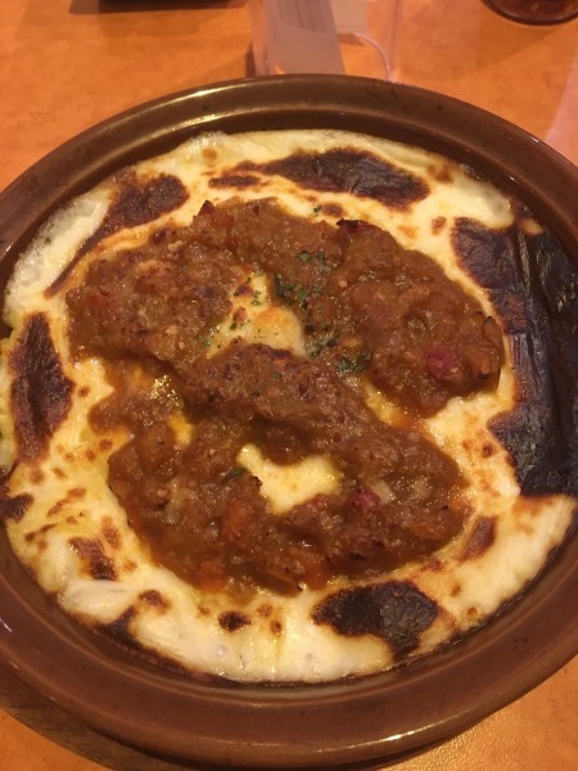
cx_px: 289
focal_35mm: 29
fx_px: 646
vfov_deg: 61.7
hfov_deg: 48.2
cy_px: 386
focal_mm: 4.15
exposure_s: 1/17
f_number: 2.2
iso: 200
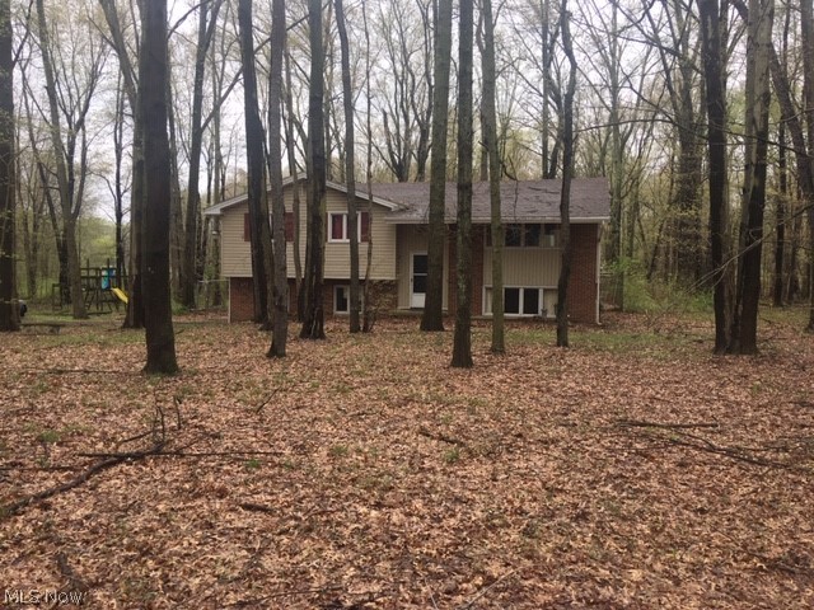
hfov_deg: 61.7
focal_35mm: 29
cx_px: 407
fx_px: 682
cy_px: 305
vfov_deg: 48.2
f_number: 2.2
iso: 25
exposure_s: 1/430
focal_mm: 4.15
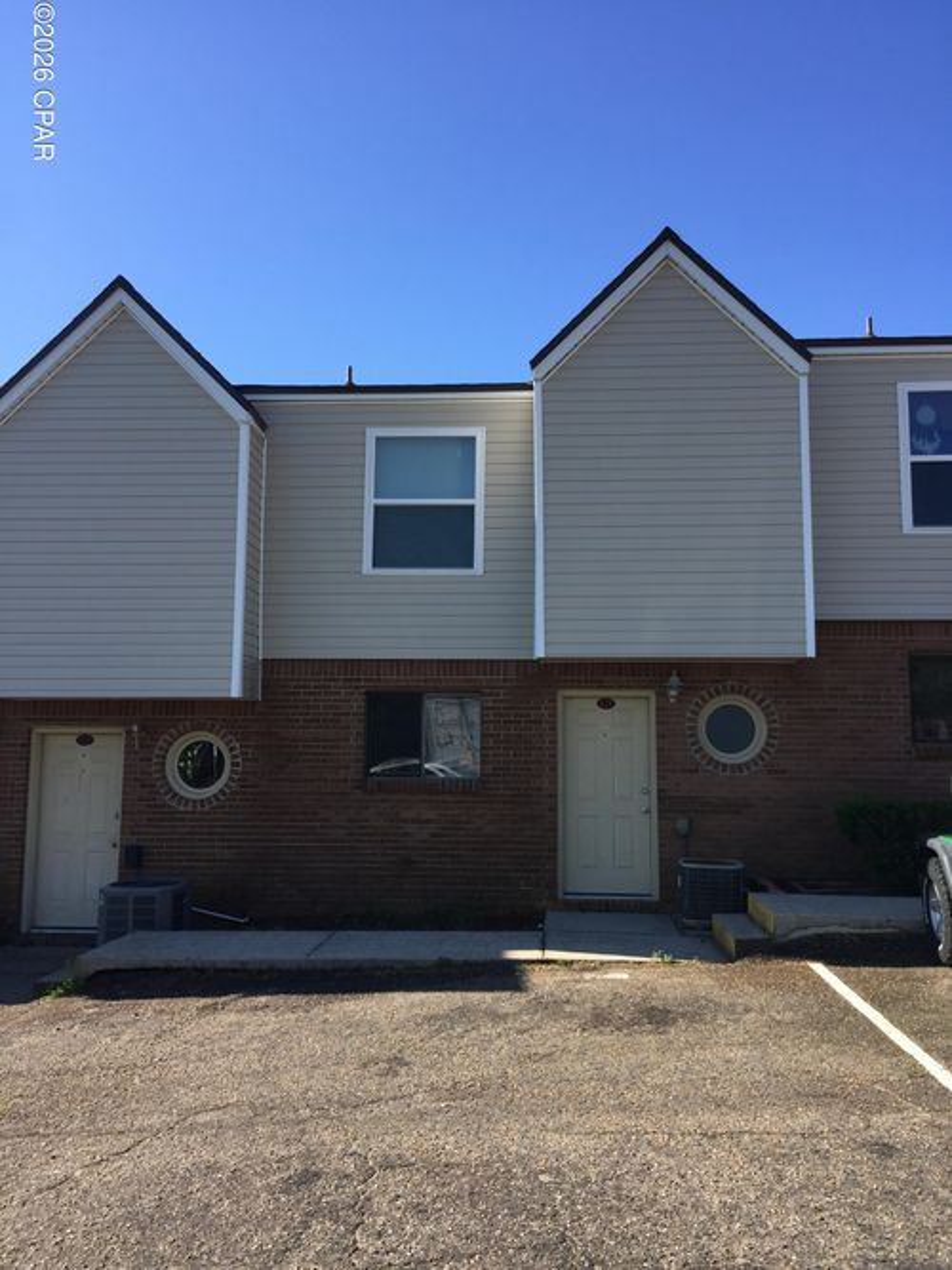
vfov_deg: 61.7
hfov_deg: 48.2
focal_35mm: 29
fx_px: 1064
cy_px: 635
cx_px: 476
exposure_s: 1/1130
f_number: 2.2
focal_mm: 4.15
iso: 32
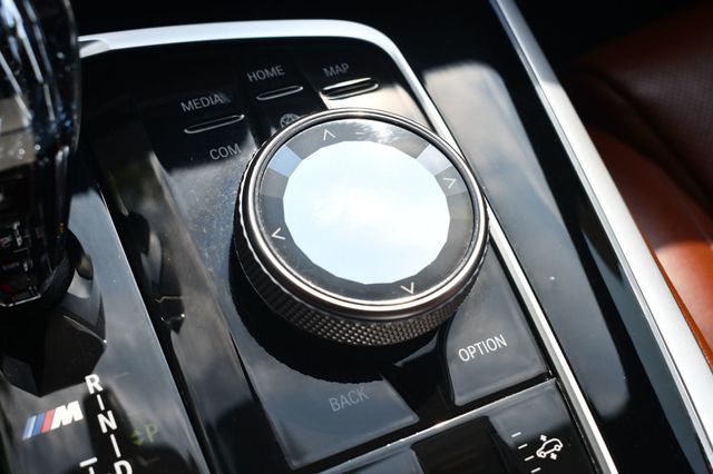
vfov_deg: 29.2
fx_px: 911
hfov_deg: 42.8
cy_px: 237
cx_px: 356
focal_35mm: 46
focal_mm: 31
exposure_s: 1/250
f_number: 8
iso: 160
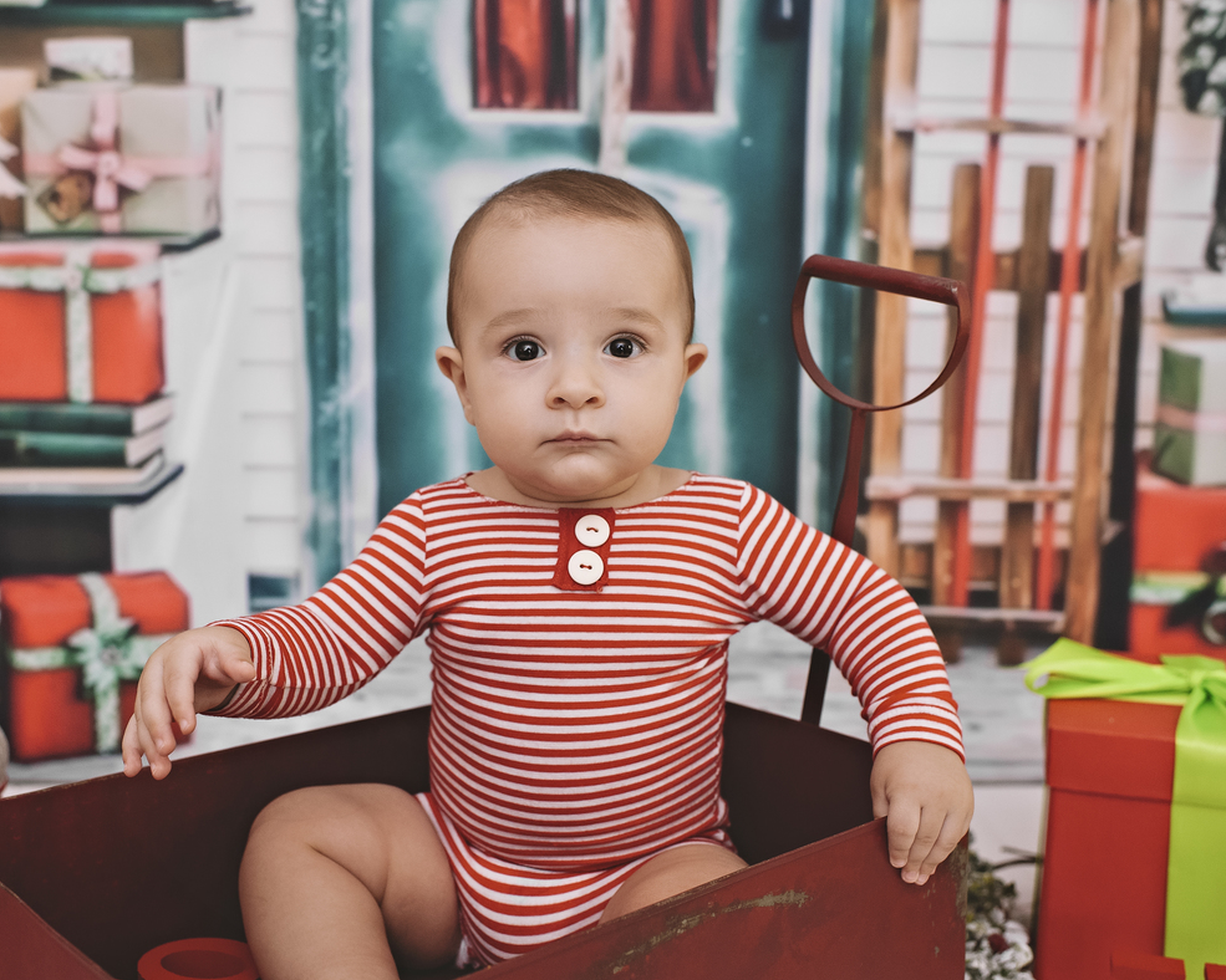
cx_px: 534
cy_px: 491
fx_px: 1451
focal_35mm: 40
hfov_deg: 45.7
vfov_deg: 37.3
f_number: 4
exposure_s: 1/200
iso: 640
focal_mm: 35
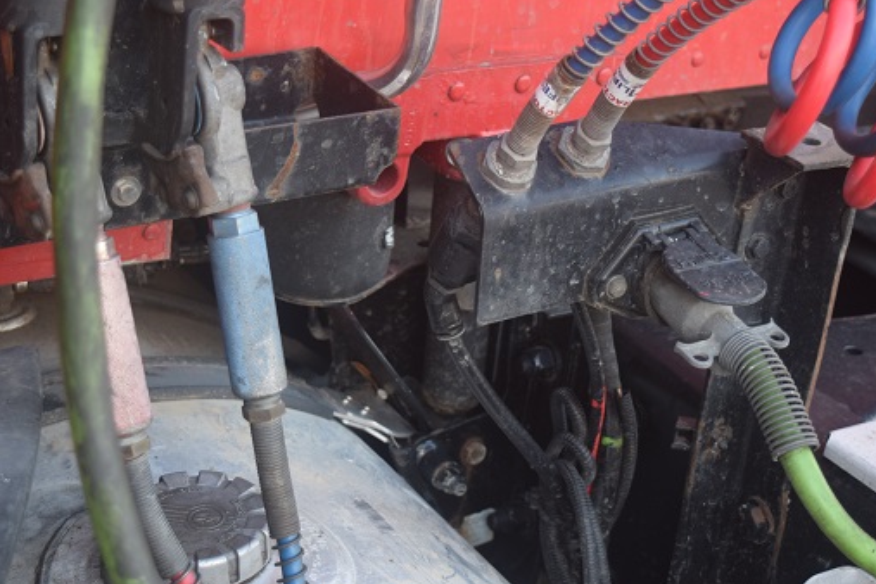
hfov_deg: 28.5
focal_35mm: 71
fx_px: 1728
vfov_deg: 19.2
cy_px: 261
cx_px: 432
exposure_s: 1/80
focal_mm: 40
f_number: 4.8
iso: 400
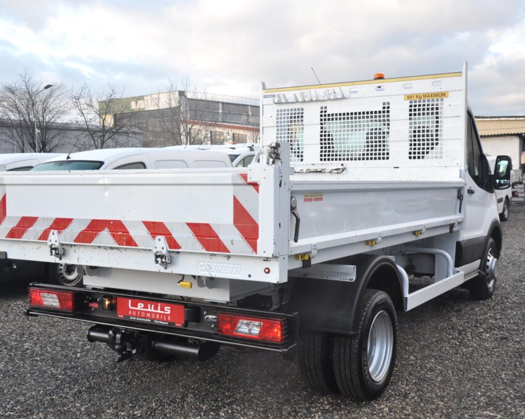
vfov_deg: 35.2
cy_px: 210
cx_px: 257
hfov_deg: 43.3
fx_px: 661
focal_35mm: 43
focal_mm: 25
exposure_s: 1/125
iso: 500
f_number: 5.6
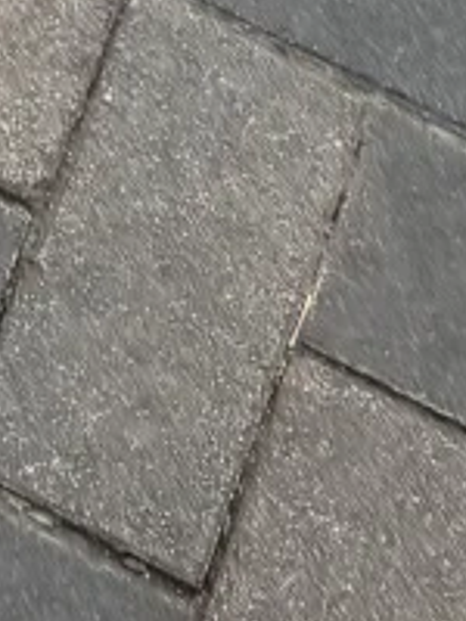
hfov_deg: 7.7
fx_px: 3105
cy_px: -978
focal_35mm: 173
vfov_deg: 9.8
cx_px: -820
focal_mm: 6.76
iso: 64
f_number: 1.78
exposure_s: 1/270
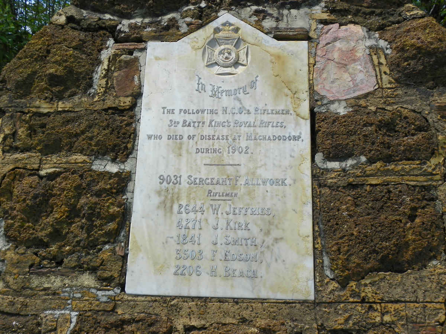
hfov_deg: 46.8
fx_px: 515
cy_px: 167
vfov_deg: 36.0
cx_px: 223
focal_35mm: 40
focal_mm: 7.1
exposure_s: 1/320
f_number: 5
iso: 64
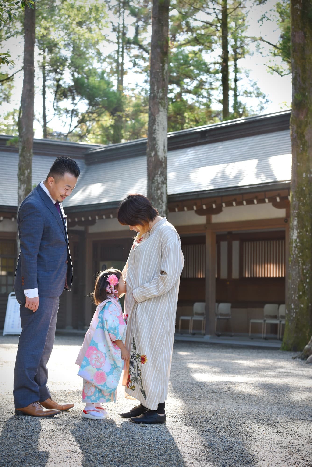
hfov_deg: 17.5
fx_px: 1013
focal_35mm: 78
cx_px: 156
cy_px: 234
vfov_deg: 26.0
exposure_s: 1/500
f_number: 5.6
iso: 800
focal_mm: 78
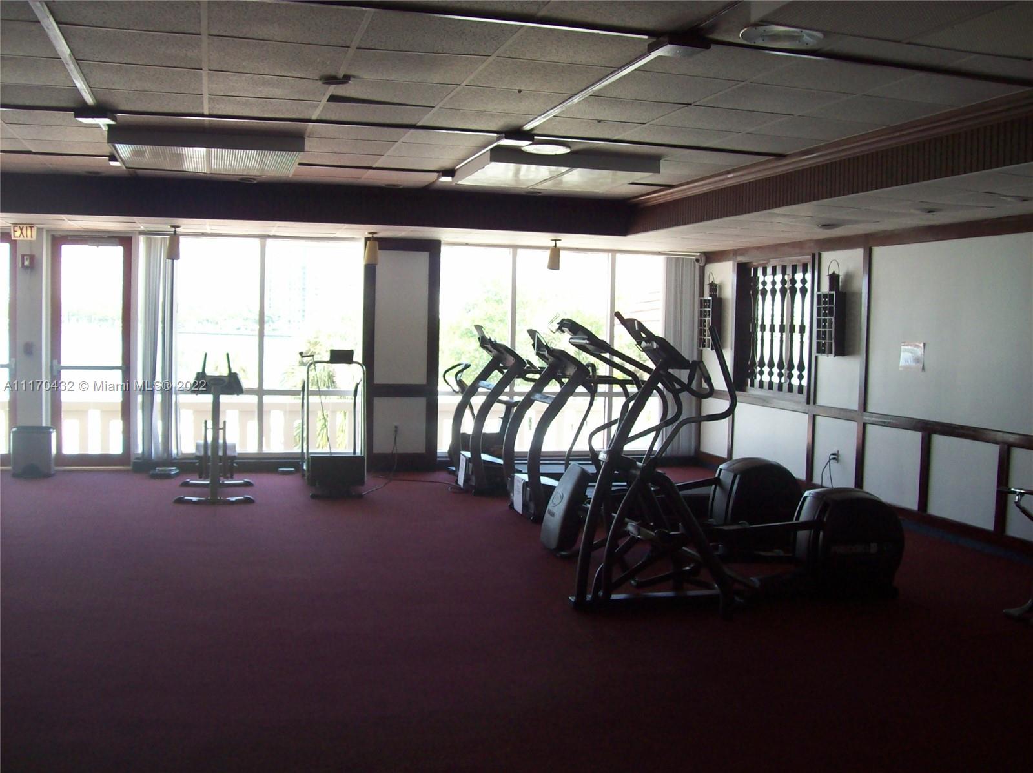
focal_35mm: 36
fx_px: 1074
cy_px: 386
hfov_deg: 51.4
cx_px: 516
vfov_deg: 39.6
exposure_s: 1/128
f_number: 2.7
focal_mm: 6
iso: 122
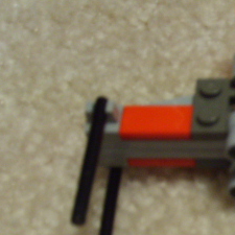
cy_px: 236
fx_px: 676
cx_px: 293
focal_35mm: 88
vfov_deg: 19.2
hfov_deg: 18.5
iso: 140
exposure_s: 1/6
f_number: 2.8
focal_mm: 5.8
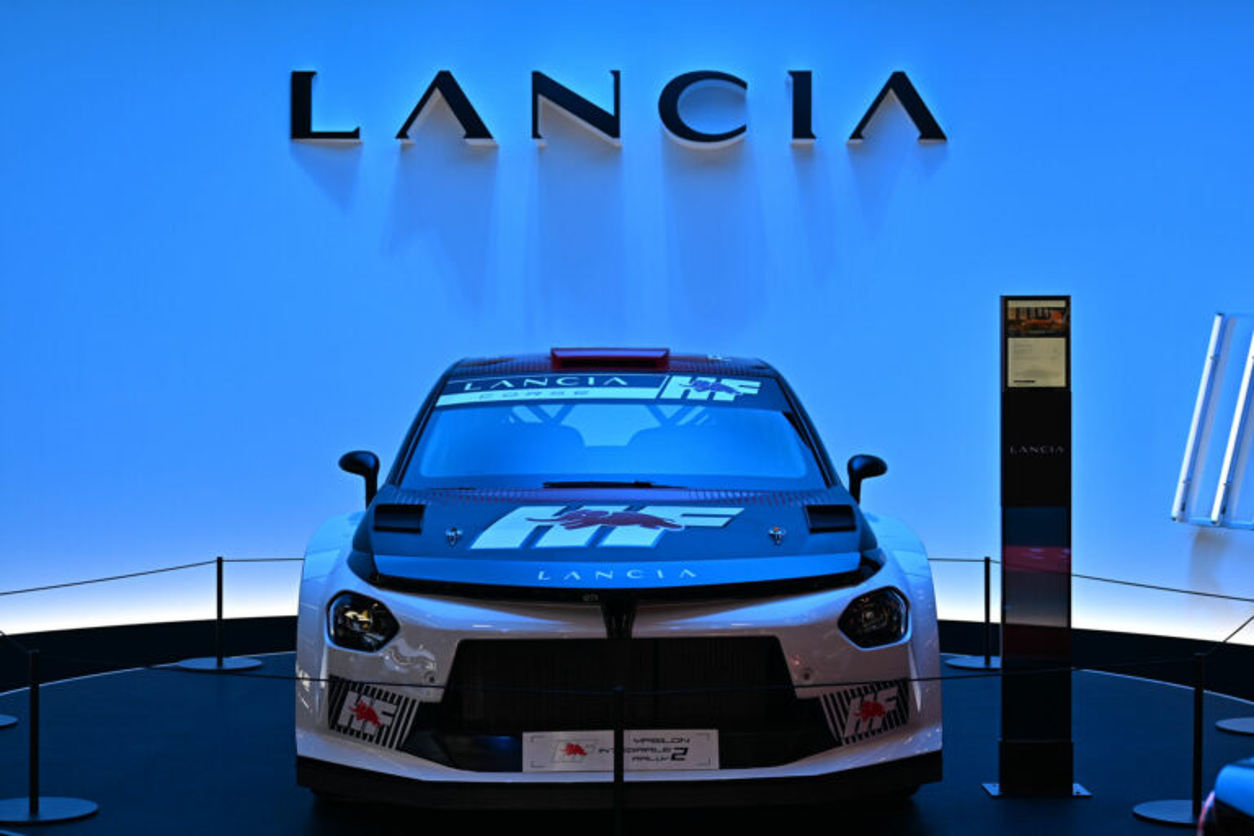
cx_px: 627
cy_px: 418
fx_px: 2194
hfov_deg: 31.9
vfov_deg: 21.6
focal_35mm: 63
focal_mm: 42
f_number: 2.8
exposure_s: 1/500
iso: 200
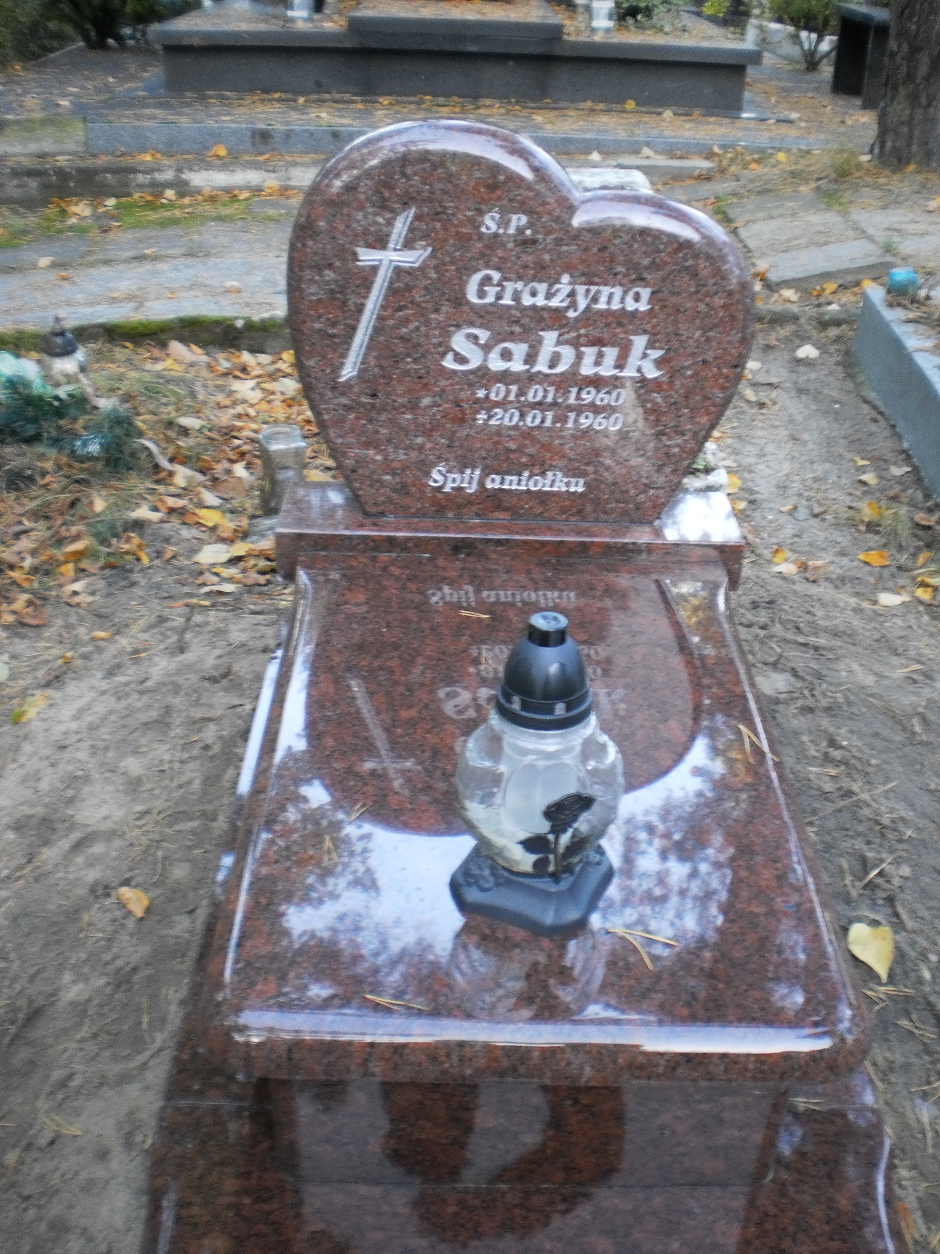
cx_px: 470
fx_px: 1303
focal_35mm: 36
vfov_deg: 51.4
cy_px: 627
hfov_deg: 39.7
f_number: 3.1
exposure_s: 1/15
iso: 125
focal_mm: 6.3
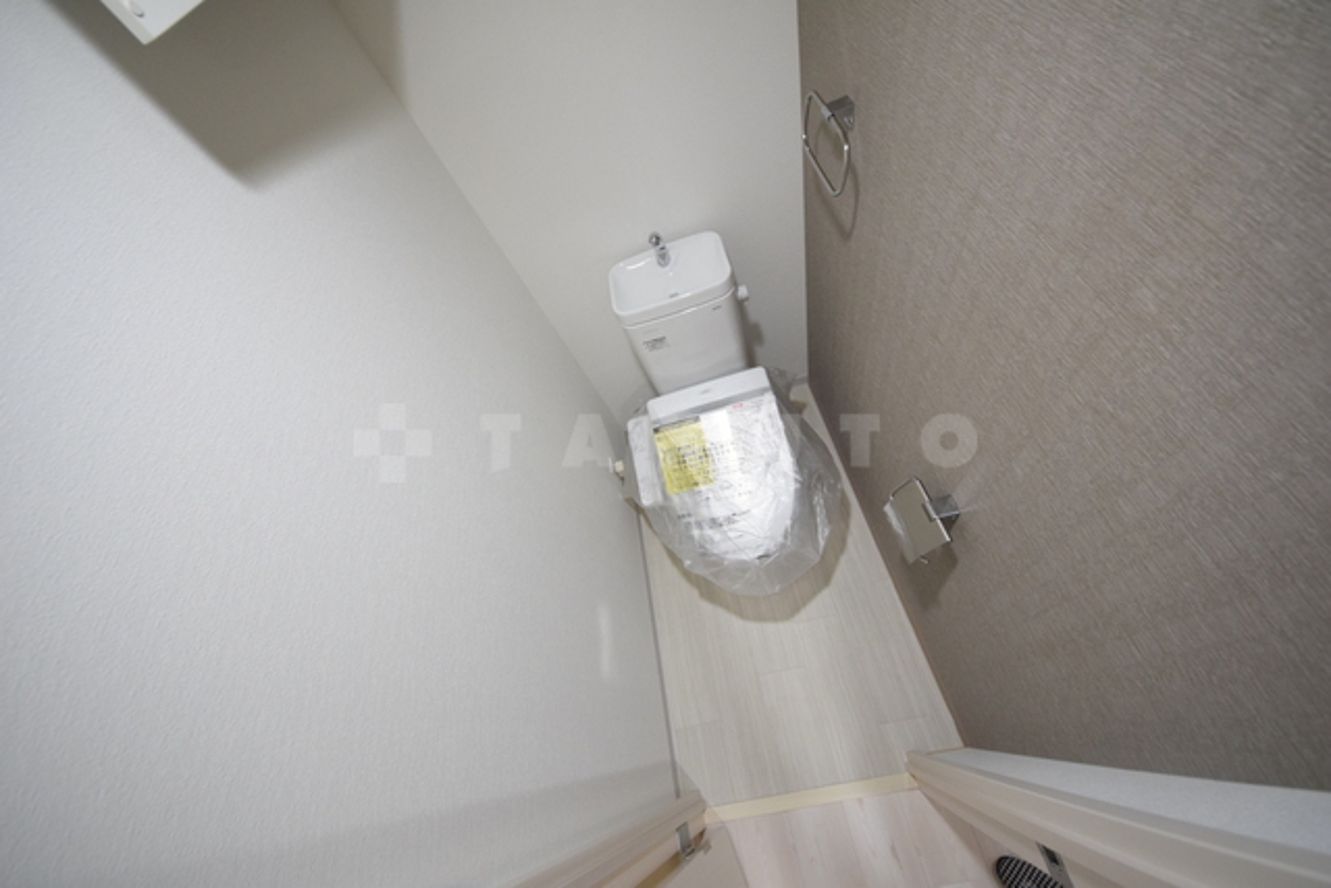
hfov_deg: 112.6
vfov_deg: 90.0
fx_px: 444
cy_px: 444
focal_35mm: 12
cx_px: 666
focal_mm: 8
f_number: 4.5
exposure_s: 1/40
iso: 1600
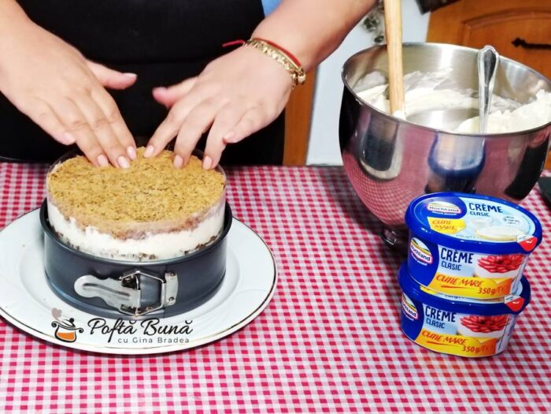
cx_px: 276
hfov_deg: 26.7
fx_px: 1162
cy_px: 207
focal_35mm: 73
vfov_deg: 20.2
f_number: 1.75
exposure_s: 1/25
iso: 713
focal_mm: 5.25
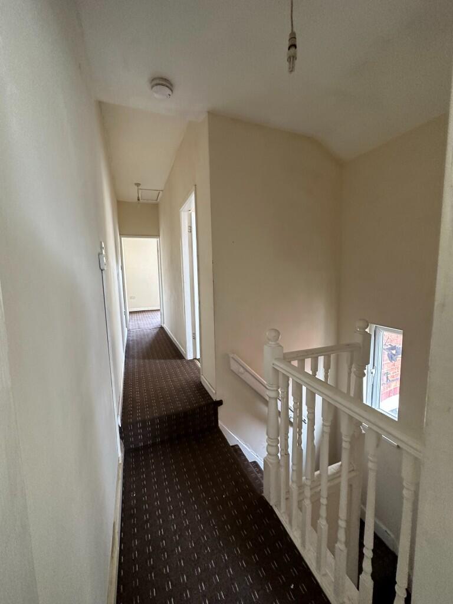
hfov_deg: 85.7
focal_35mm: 14
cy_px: 302
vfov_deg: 102.1
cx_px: 226
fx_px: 244
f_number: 2.2
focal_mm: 2.22
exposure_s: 1/73
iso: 320
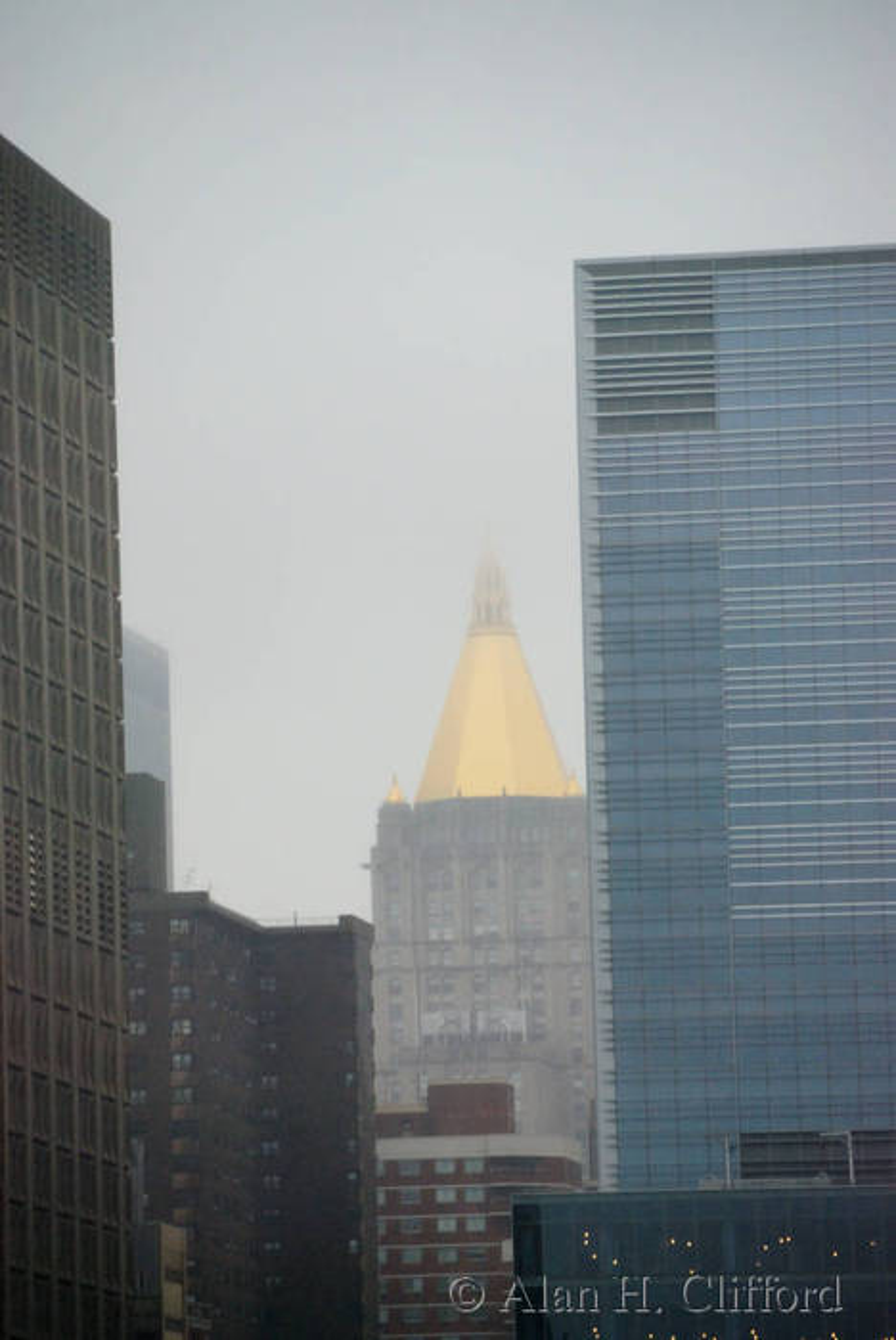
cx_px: 448
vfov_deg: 6.9
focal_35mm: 300
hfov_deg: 4.6
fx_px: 11177
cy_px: 670
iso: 500
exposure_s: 1/500
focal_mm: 200
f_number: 5.6
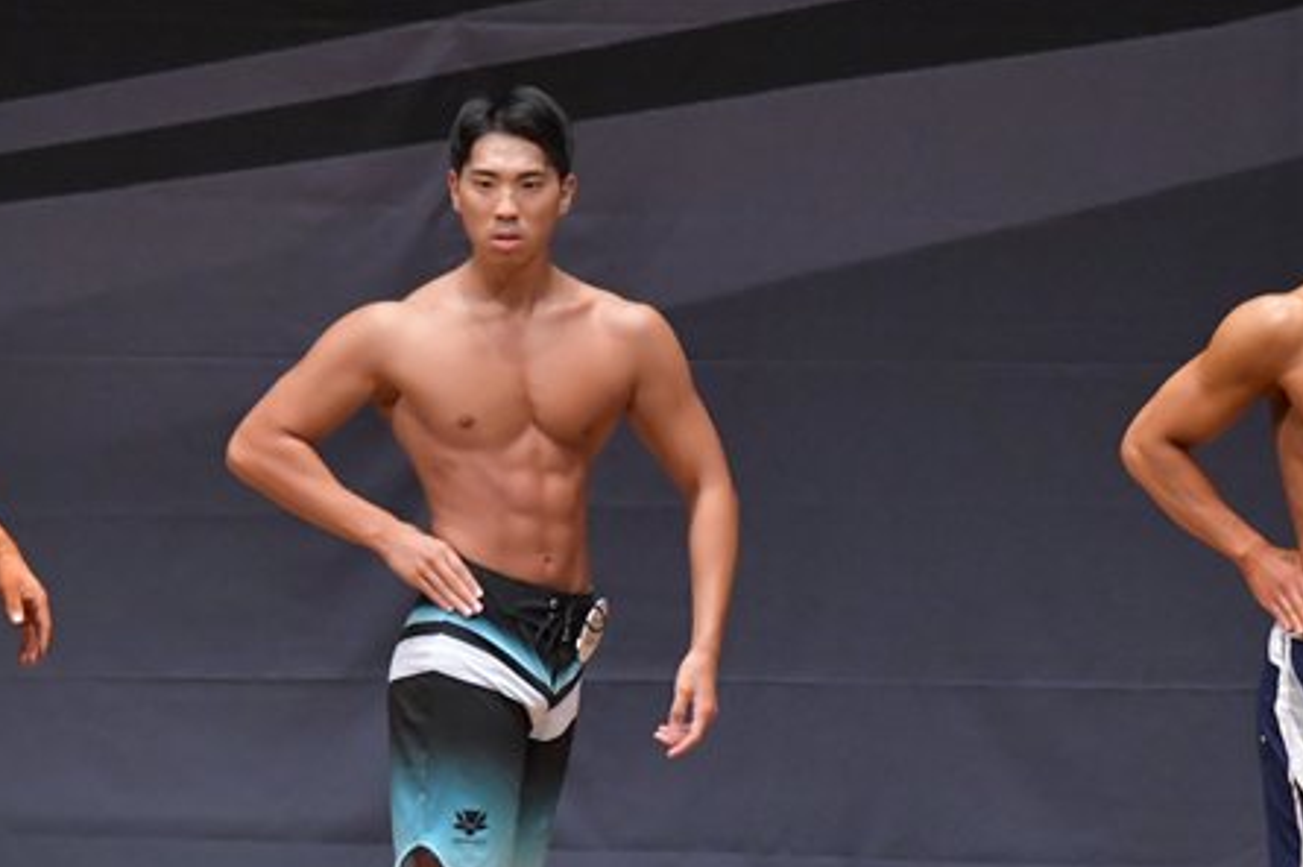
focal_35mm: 418
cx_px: 731
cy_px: 741
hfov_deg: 4.9
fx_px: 15118
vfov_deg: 3.3
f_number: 5.6
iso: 6400
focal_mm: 160
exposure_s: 1/400
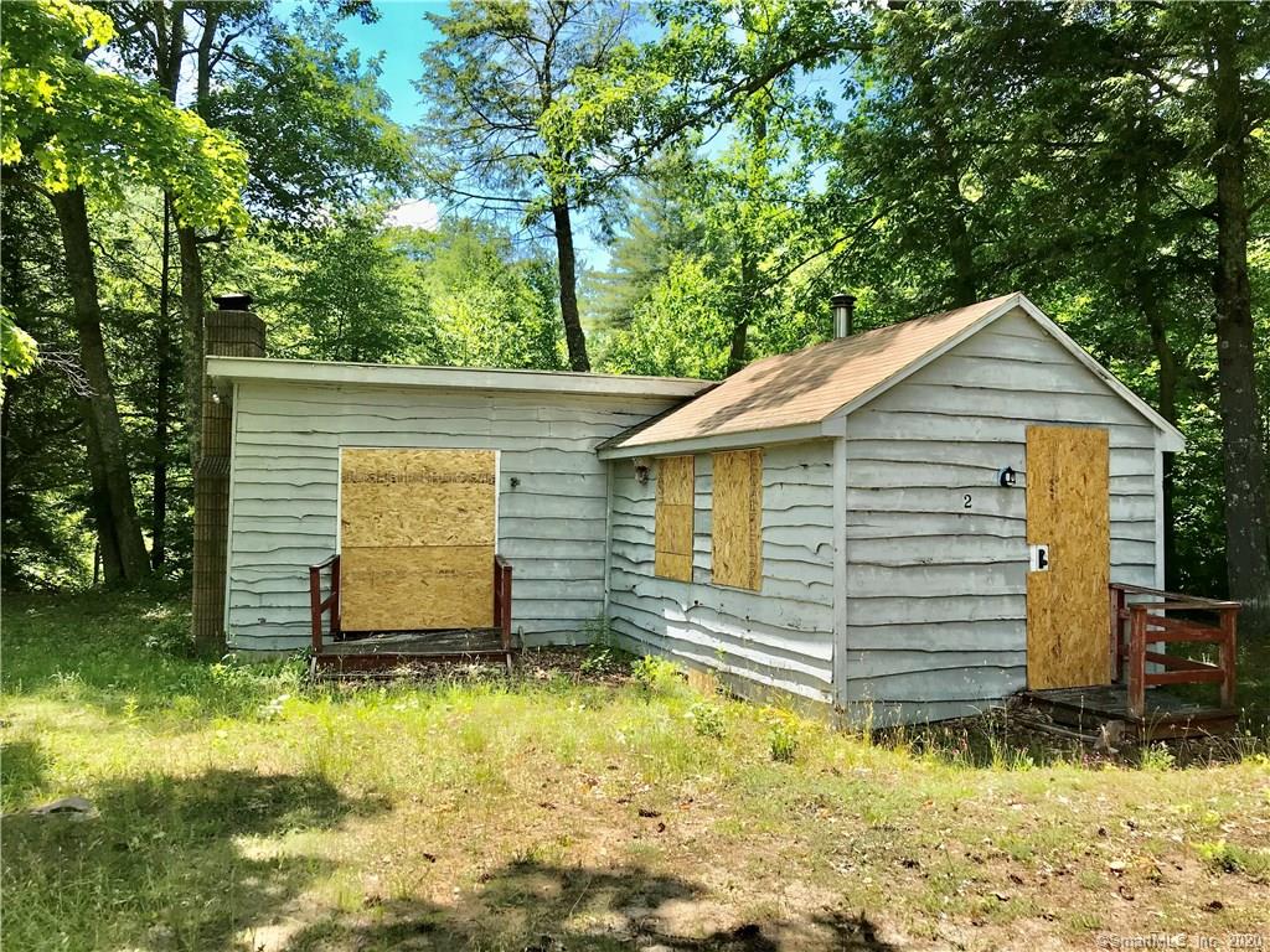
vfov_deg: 49.7
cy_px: 476
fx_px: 1027
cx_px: 635
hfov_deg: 63.4
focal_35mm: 28
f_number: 1.8
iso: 20
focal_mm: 3.99
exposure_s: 1/912
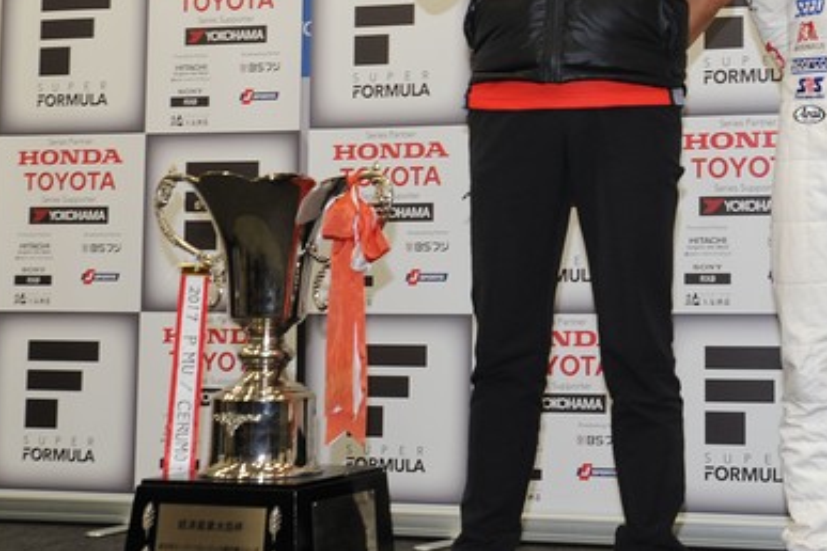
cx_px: 742
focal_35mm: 67
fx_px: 1539
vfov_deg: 20.0
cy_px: 83
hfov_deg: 28.9
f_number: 6.7
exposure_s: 1/60
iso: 800
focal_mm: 36
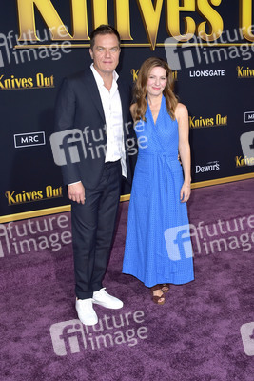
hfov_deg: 41.1
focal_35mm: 32
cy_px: 190
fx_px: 338
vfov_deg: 58.7
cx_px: 127
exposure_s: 1/250
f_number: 7.1
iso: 500
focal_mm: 32
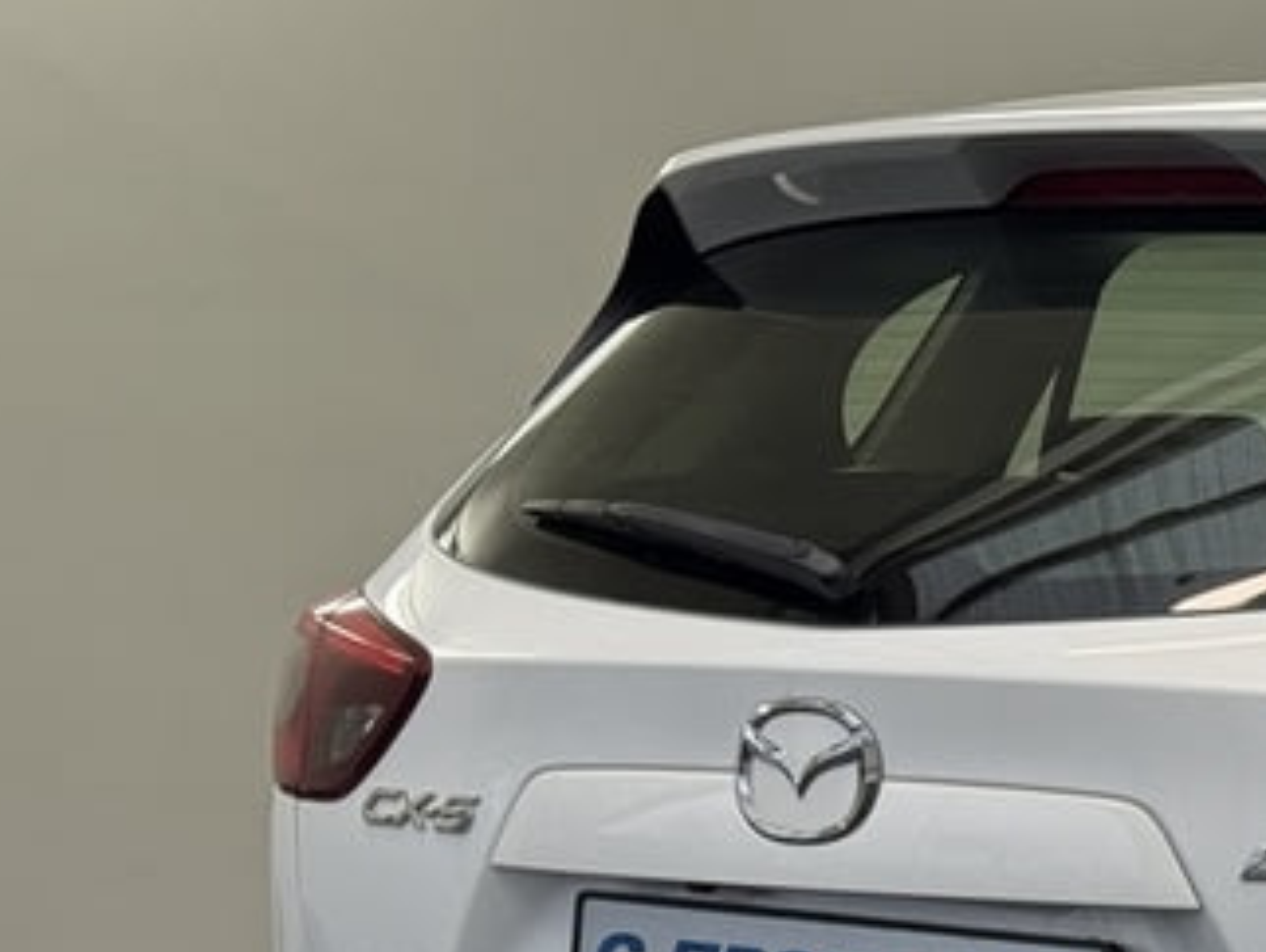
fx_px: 4904
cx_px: 1706
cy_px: 883
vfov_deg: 11.0
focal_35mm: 134
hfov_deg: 14.1
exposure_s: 1/182
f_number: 1.78
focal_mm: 6.76
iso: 50
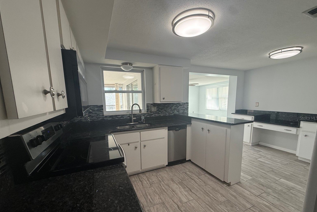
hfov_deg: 100.4
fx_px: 132
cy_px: 118
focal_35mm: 15
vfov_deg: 77.0
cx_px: 156
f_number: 2.2
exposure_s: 1/120
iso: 125
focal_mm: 2.22
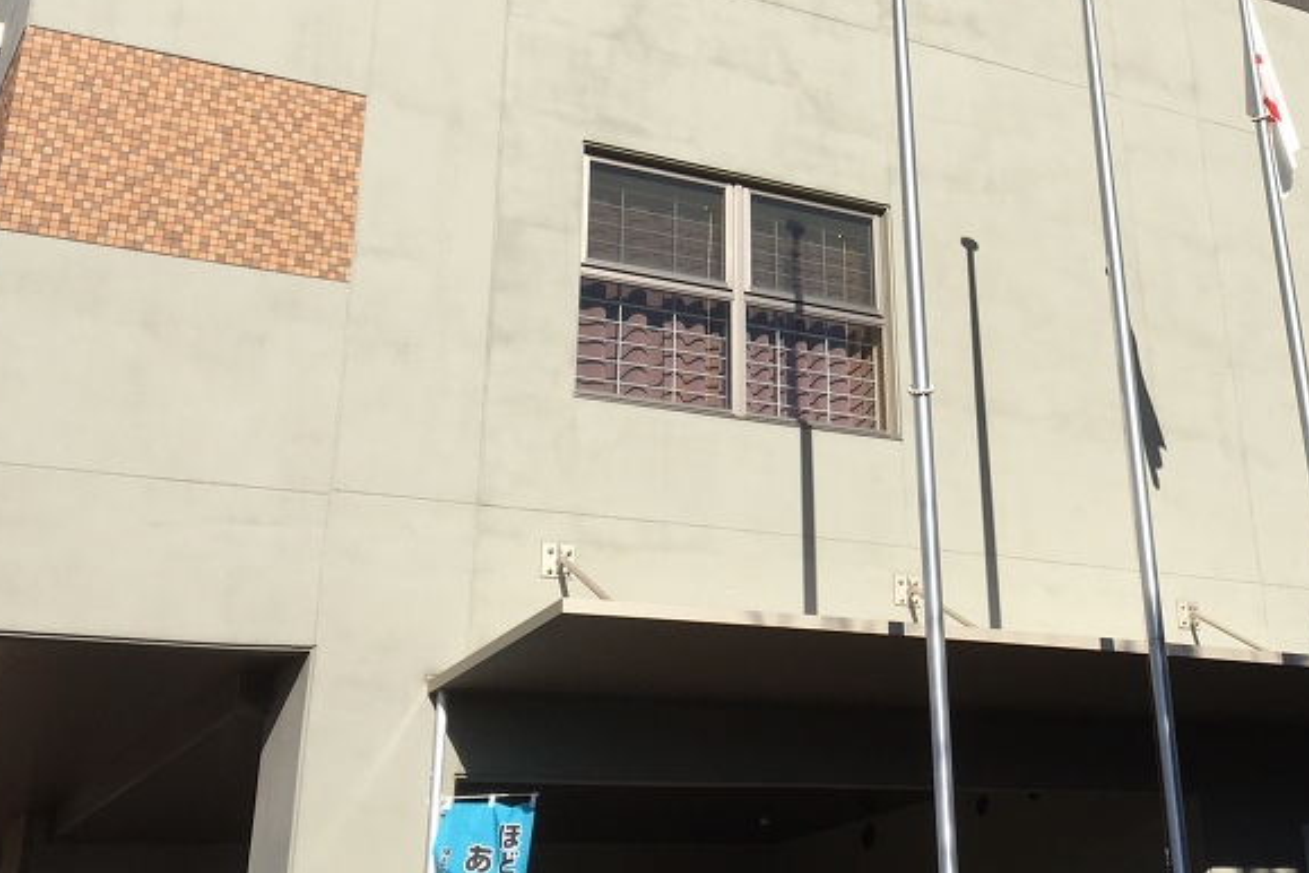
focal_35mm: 50
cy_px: 149
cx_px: 979
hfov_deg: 38.6
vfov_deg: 26.4
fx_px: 1818
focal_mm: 4.15
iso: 25
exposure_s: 1/1972
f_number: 2.2
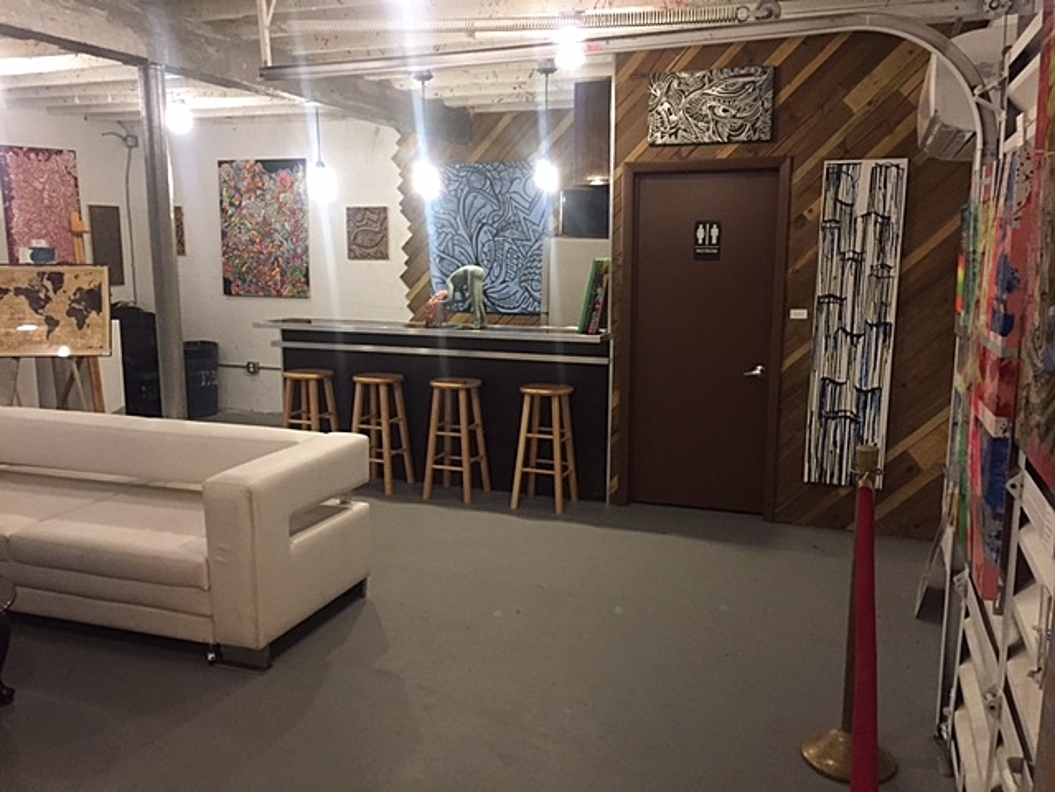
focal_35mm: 29
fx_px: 884
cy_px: 396
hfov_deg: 61.7
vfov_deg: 48.2
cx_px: 528
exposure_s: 1/30
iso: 250
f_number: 2.2
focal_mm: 4.15
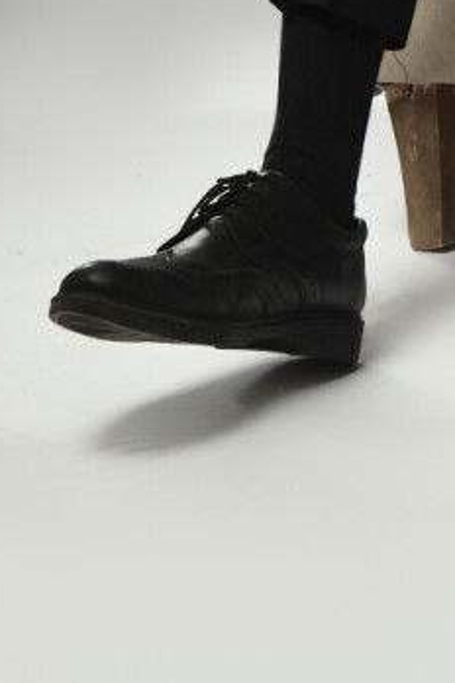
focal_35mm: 138
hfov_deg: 9.6
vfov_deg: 13.8
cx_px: 757
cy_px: -404
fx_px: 2616
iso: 400
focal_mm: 40
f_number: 5.6
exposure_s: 1/125
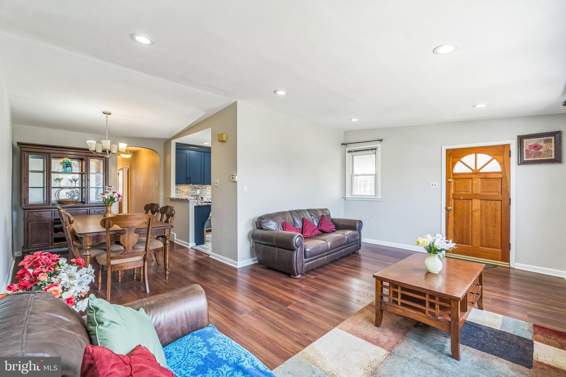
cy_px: 188
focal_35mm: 16
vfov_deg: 73.7
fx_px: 252
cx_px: 283
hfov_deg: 96.7
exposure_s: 1/60
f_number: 5.6
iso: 640
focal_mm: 16
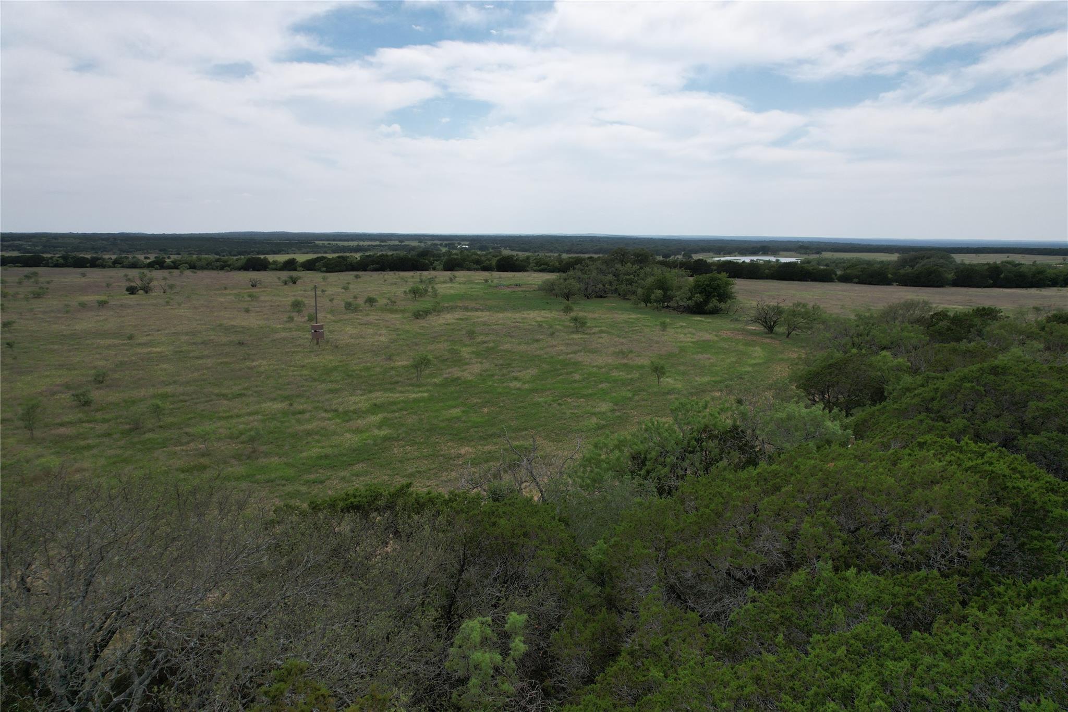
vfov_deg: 57.2
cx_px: 534
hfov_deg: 78.6
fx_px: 653
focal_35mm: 22
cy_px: 356
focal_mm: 8.38
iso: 100
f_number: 2.8
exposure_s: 1/2500
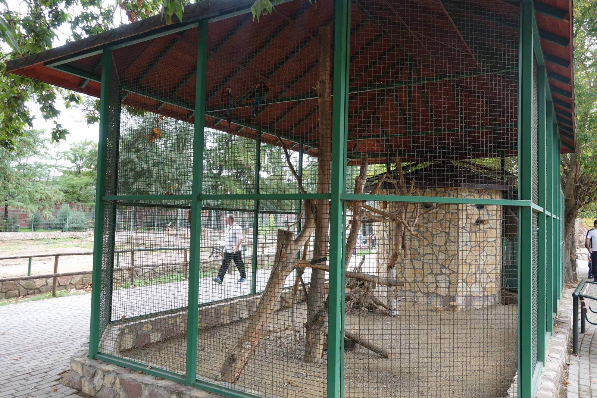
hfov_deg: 67.4
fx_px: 448
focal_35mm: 27
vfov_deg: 47.9
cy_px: 199
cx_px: 298
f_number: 2.8
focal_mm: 9.99
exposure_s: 1/80
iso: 125
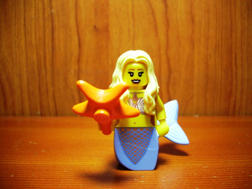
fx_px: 233
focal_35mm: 32
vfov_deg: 44.2
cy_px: 94
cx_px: 126
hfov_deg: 56.8
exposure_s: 1/30
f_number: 2.9
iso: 100
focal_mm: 5.7
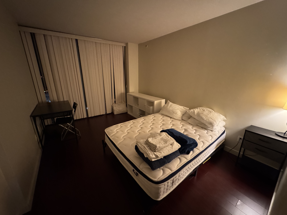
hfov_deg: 102.1
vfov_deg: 85.7
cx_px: 144
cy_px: 108
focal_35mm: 14
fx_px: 116
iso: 1250
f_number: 2.2
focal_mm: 2.22
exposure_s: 1/40
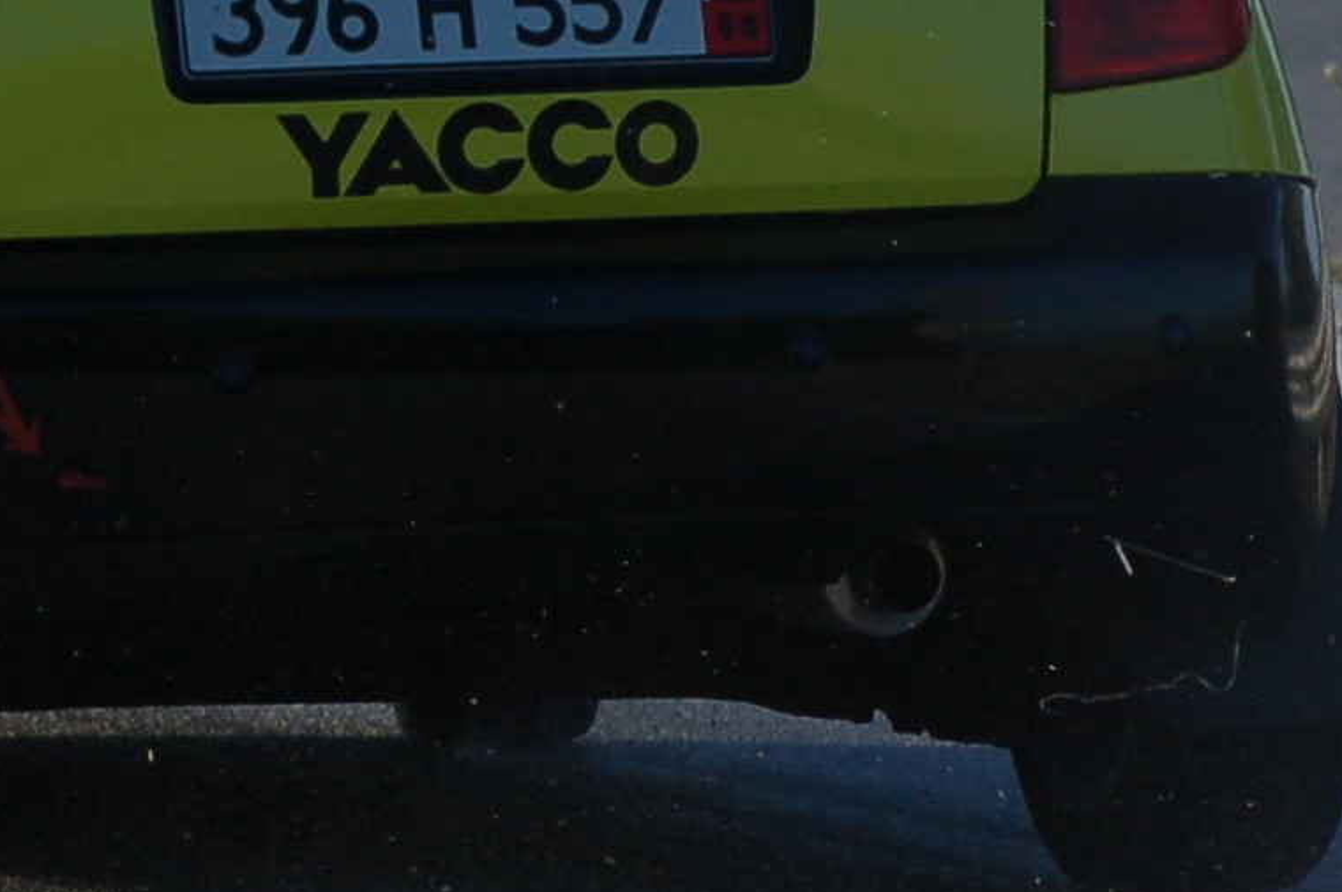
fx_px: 21672
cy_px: 224
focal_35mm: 582
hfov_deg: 3.5
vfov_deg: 2.4
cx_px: 275
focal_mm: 98
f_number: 5
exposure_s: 1/1250
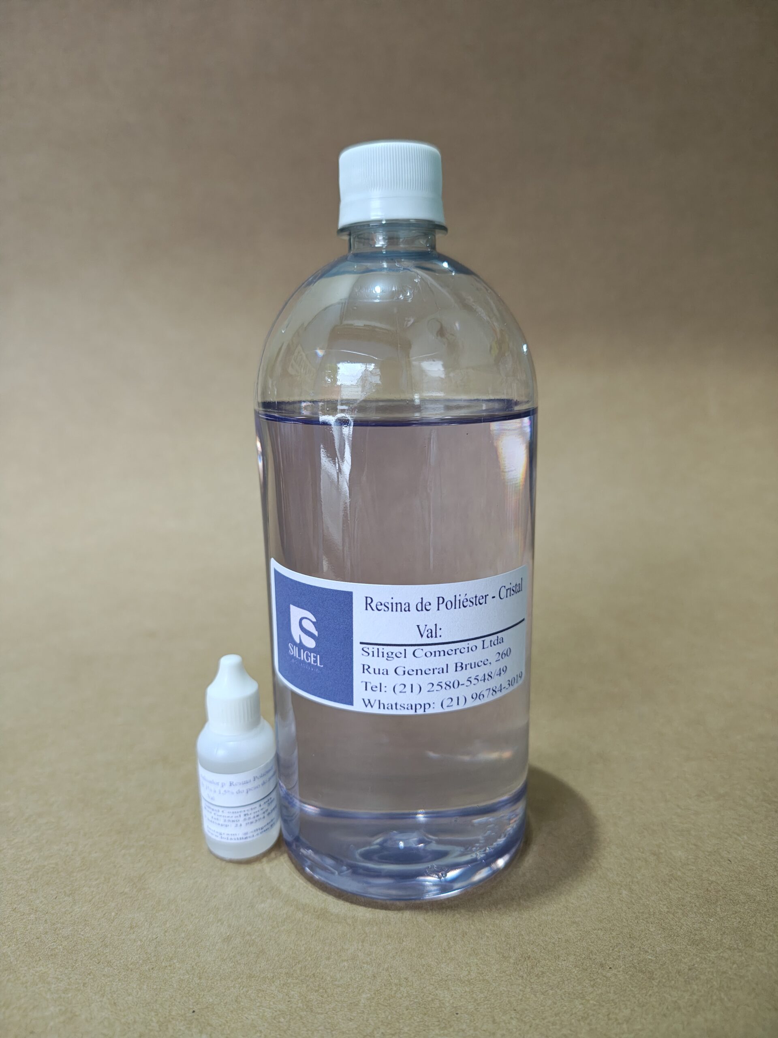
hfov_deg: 58.9
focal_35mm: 23
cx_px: 389
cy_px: 519
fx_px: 689
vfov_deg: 73.9
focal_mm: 6.57
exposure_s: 1/120
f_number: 1.6
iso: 1444
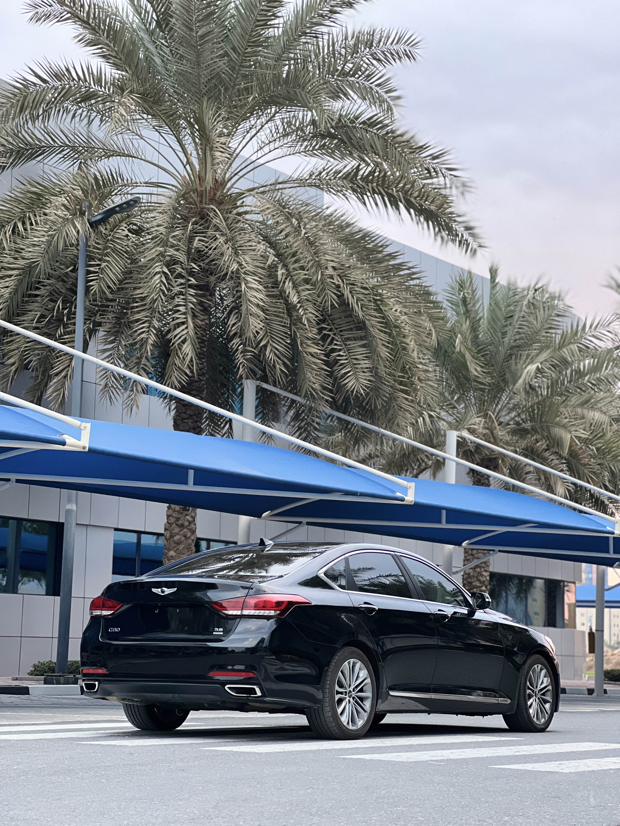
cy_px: 413
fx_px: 1839
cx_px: 310
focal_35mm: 77
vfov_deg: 25.3
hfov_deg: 19.1
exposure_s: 1/65
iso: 250
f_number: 2.8
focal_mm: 9
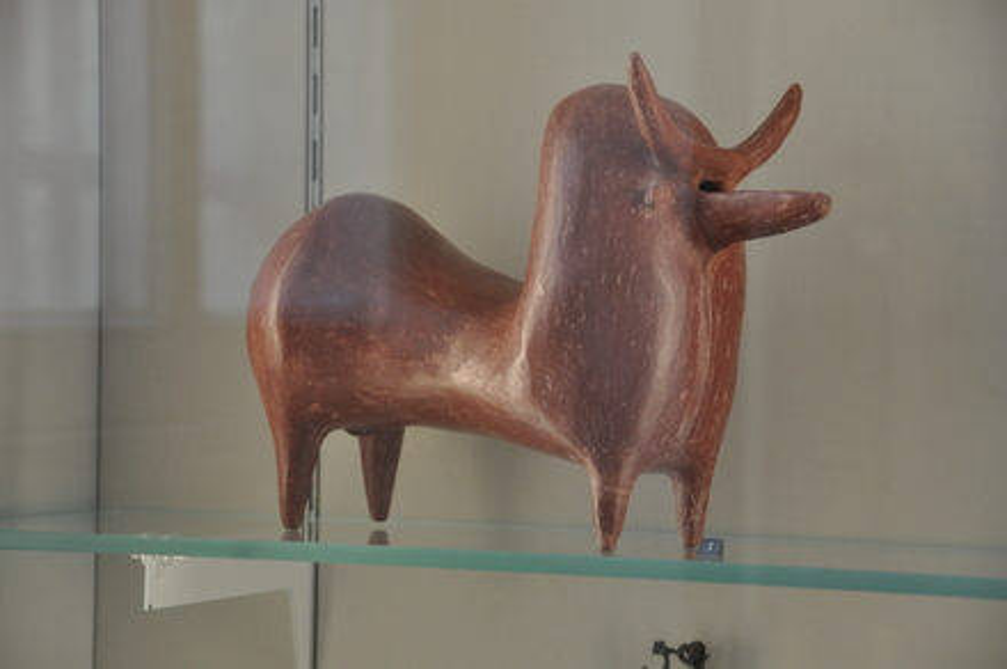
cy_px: 334
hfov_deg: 16.7
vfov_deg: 11.1
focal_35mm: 123
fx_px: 3436
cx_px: 504
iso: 800
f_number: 5
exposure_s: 1/100
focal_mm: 82
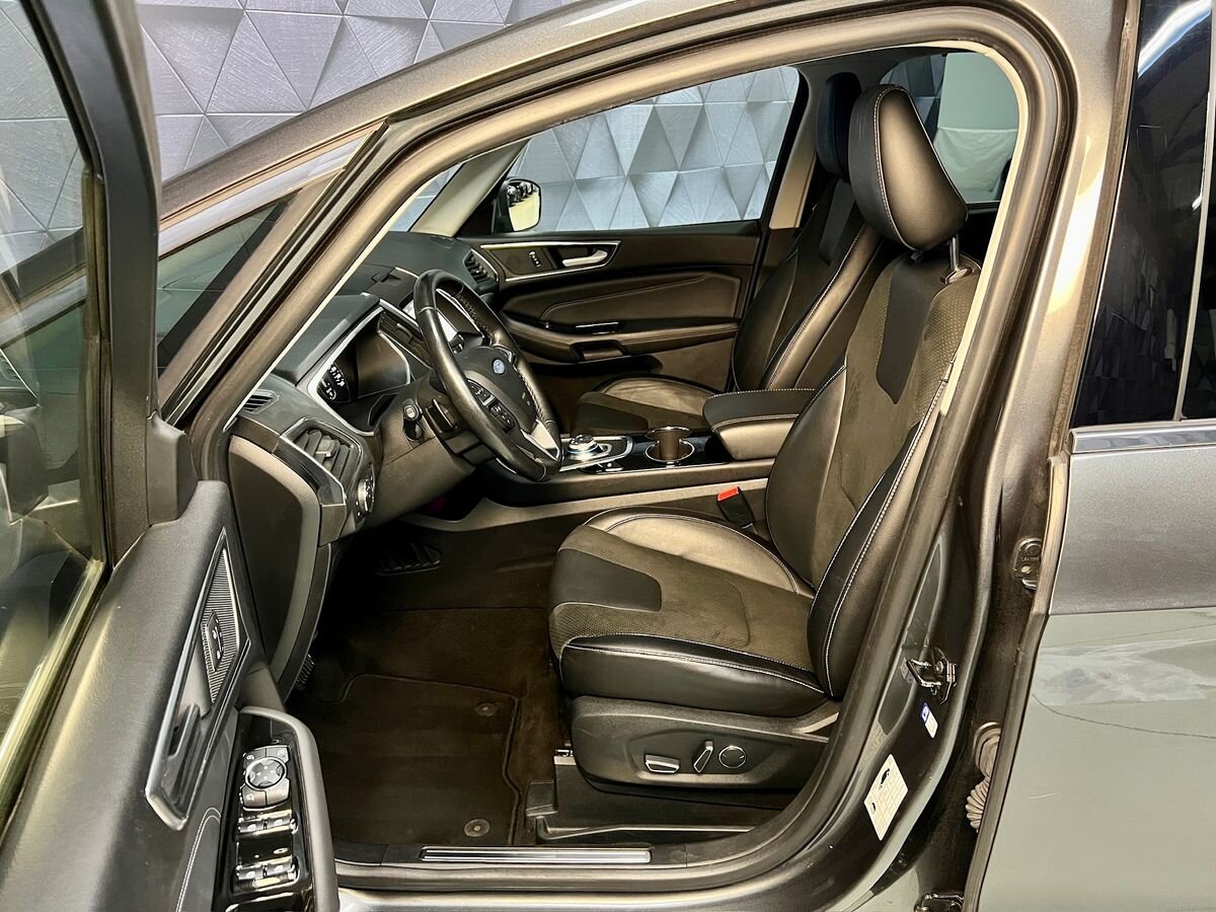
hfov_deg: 67.3
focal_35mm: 26
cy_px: 456
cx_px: 608
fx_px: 913
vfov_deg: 53.1
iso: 500
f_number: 1.5
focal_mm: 5.7
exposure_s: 1/49
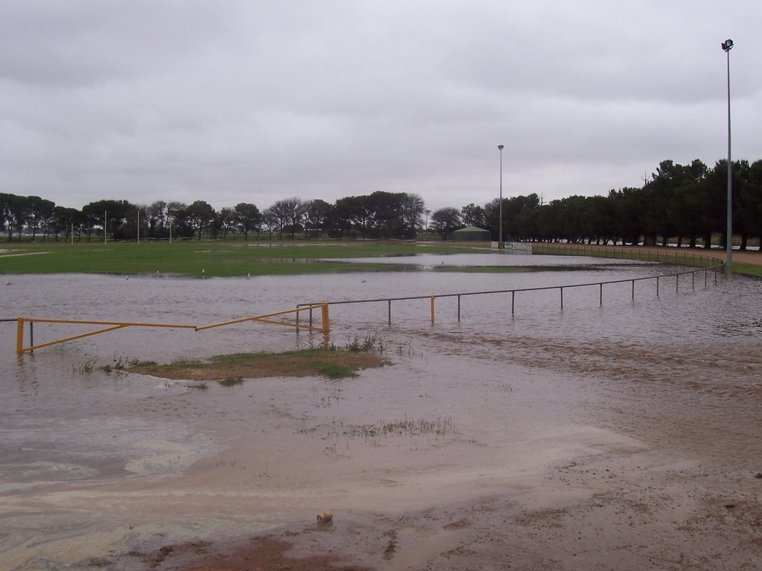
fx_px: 925
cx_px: 381
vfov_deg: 34.3
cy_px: 286
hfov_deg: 44.8
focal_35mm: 42
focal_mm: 7
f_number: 5.6
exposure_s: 1/250
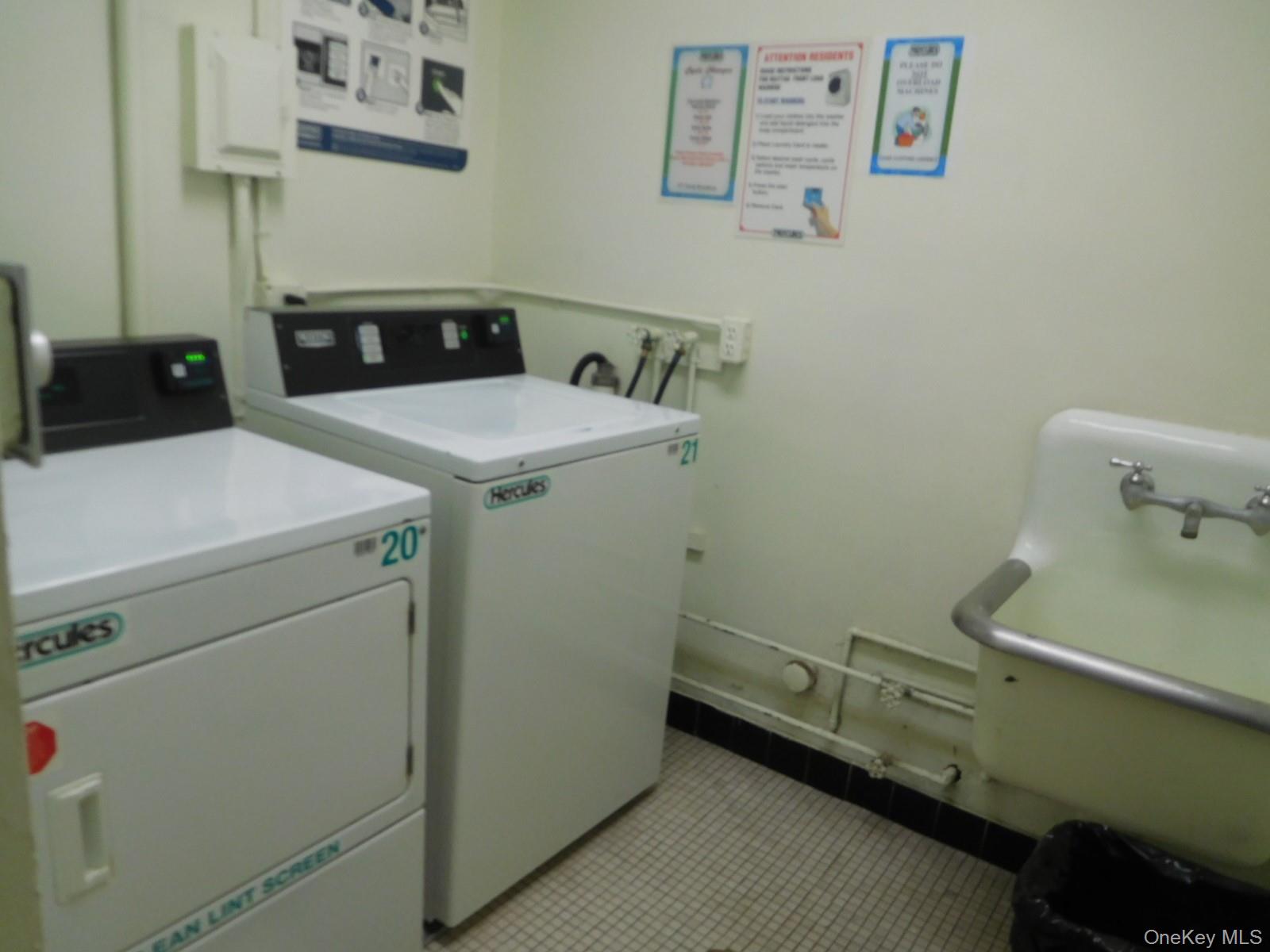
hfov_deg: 69.4
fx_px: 917
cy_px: 476
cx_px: 635
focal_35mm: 25
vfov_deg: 54.9
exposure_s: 1/30
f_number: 3.4
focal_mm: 4.5
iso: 140
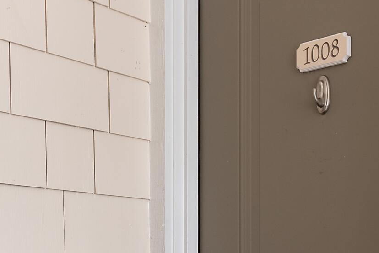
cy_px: 257
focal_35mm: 58
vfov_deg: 22.4
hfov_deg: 34.3
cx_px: 244
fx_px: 611
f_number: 4.8
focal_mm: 11
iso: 100
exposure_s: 1/40
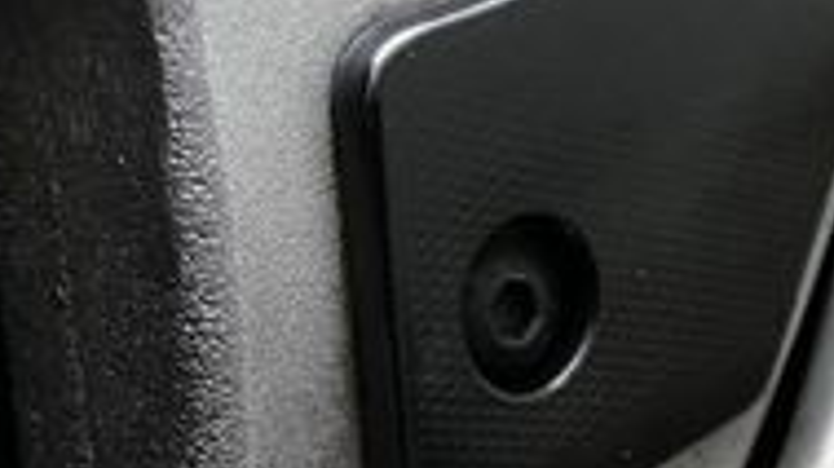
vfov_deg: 12.2
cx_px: 1302
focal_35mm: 96
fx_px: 2121
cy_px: 623
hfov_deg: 19.1
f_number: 1.6
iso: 320
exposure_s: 1/60
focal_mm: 5.1
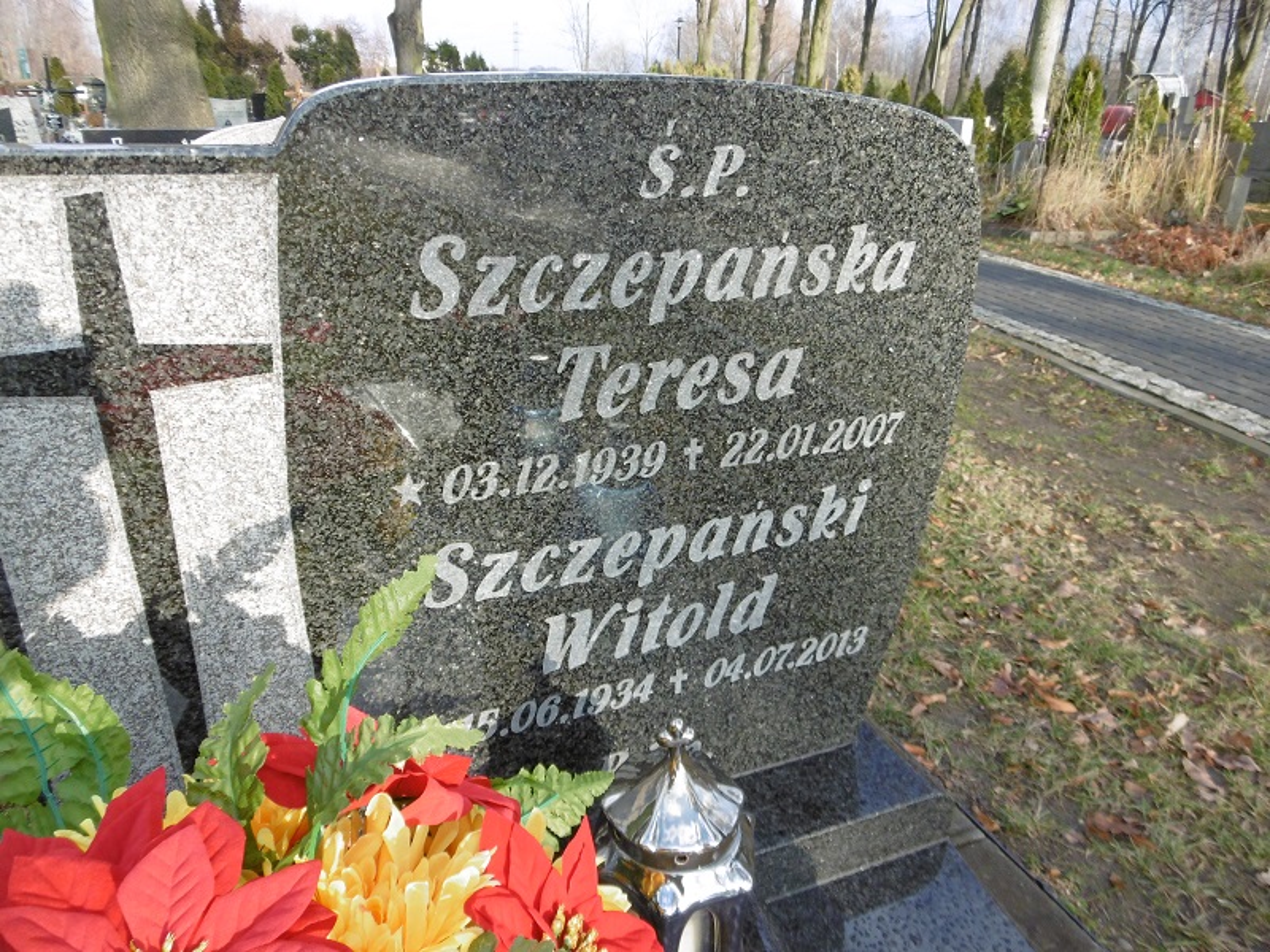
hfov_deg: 71.6
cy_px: 476
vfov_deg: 56.8
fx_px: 881
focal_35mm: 24
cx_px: 635
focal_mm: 4.3
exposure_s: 1/200
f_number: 3.1
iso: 100
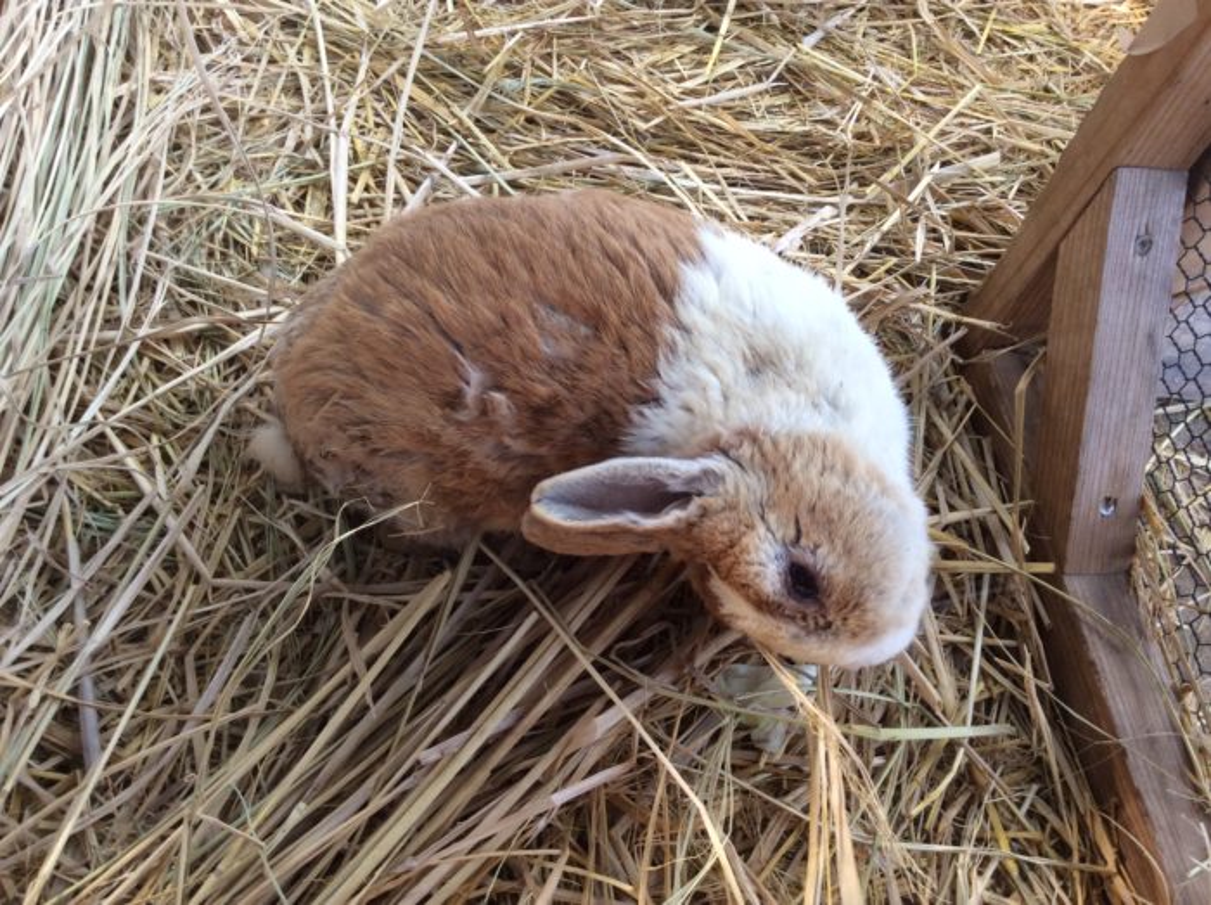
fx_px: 1118
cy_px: 452
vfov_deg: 44.1
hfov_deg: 56.9
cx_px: 606
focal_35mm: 32
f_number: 2.4
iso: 32
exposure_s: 1/30
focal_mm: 3.3
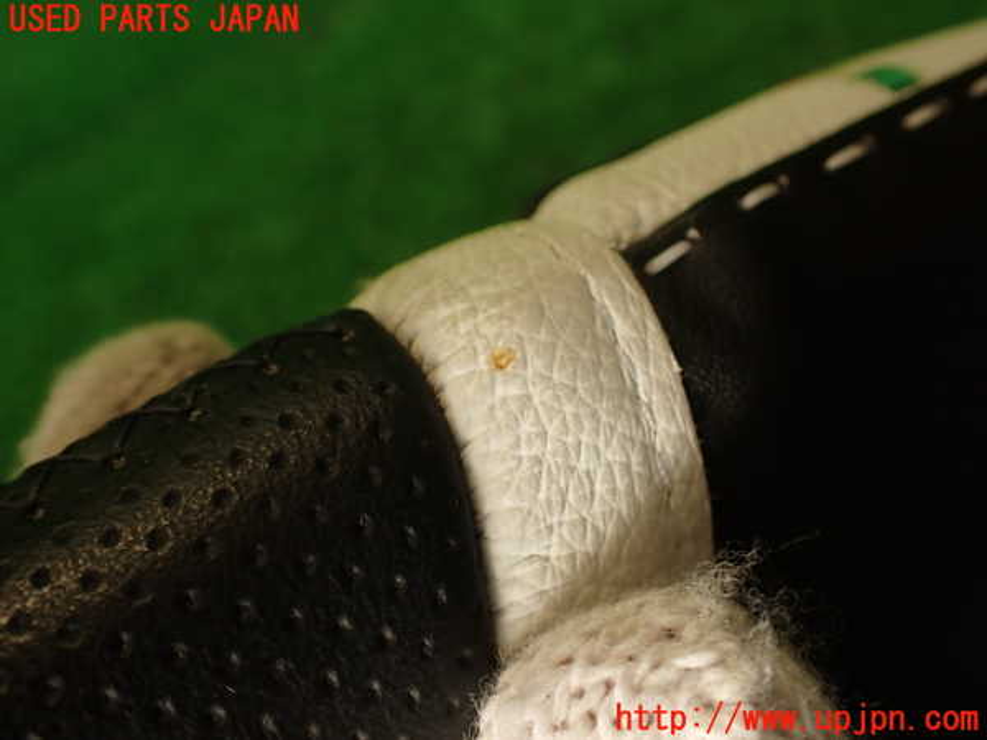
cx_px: 494
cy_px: 370
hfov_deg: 56.8
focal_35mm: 32
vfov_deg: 44.2
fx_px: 912
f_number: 2.4
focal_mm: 5.79
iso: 100
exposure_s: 1/80
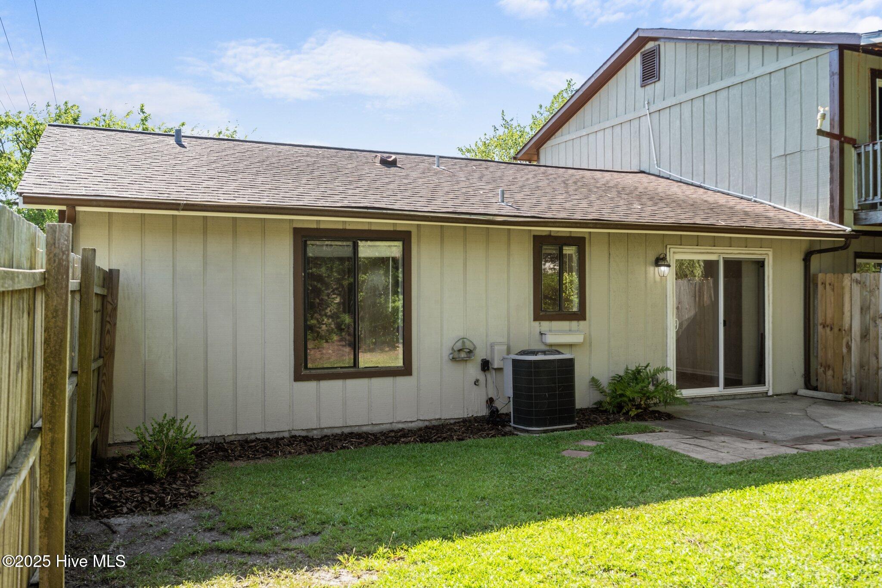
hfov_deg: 61.9
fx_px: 735
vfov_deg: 43.6
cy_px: 294
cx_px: 441
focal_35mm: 30
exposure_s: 1/100
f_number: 7.1
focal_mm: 30
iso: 64
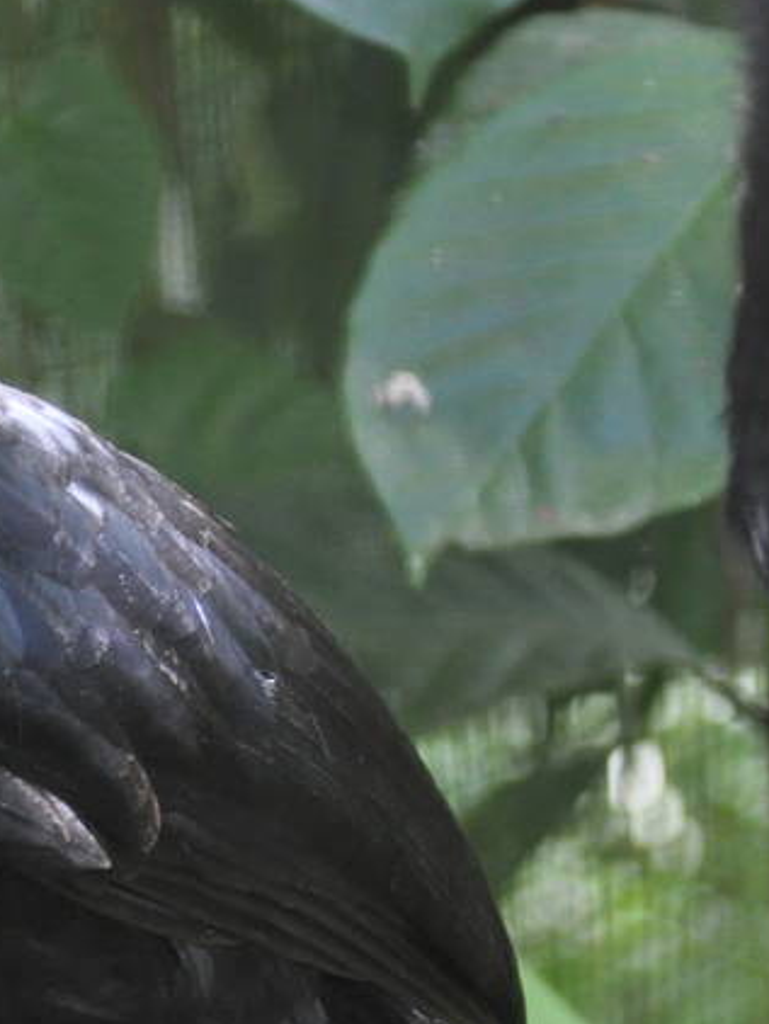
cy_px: 579
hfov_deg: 3.8
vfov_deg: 5.0
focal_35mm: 393
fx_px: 11629
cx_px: -444
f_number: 5.6
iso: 1000
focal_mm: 72
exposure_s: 1/200
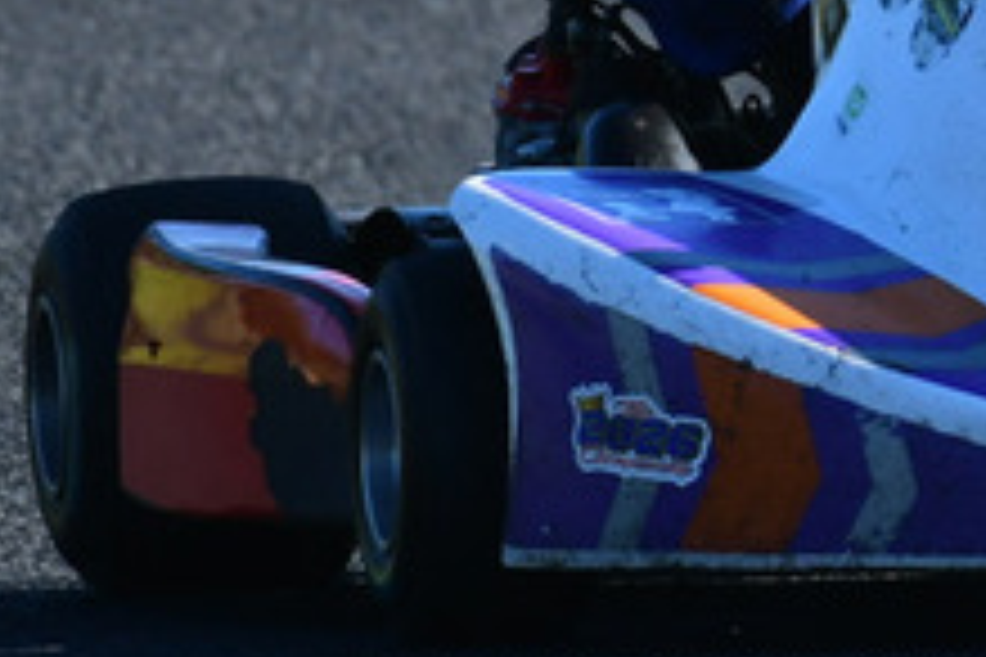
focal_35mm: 2738
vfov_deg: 0.5
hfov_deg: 0.8
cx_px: 1031
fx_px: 74985
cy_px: -171
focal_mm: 500
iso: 640
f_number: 10
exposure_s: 1/640
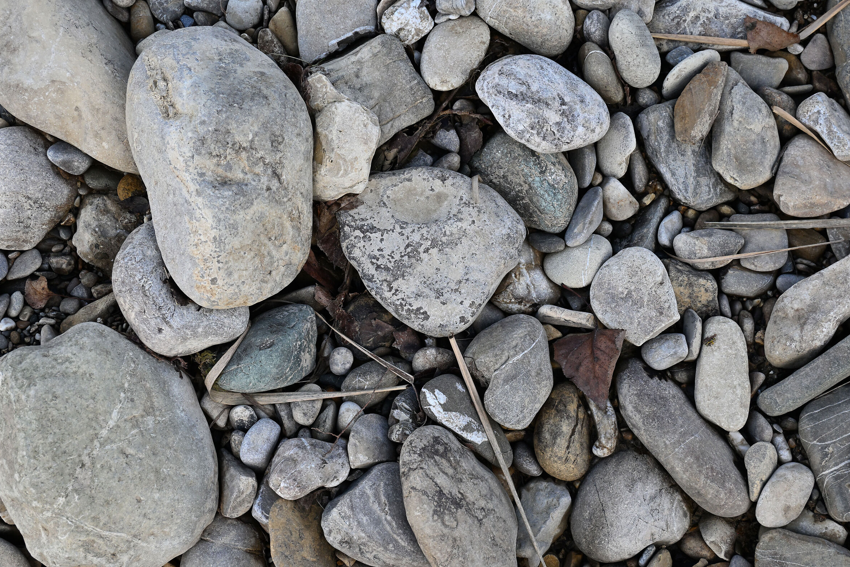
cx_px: 430
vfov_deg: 21.2
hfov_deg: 31.4
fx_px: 1511
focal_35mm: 64
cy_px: 283
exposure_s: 1/160
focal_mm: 42
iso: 320
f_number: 5.6
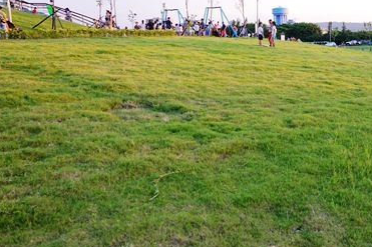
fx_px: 434
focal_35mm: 42
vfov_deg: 31.8
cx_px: 276
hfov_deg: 45.0
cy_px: 110
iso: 125
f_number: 2.8
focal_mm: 9
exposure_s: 1/60
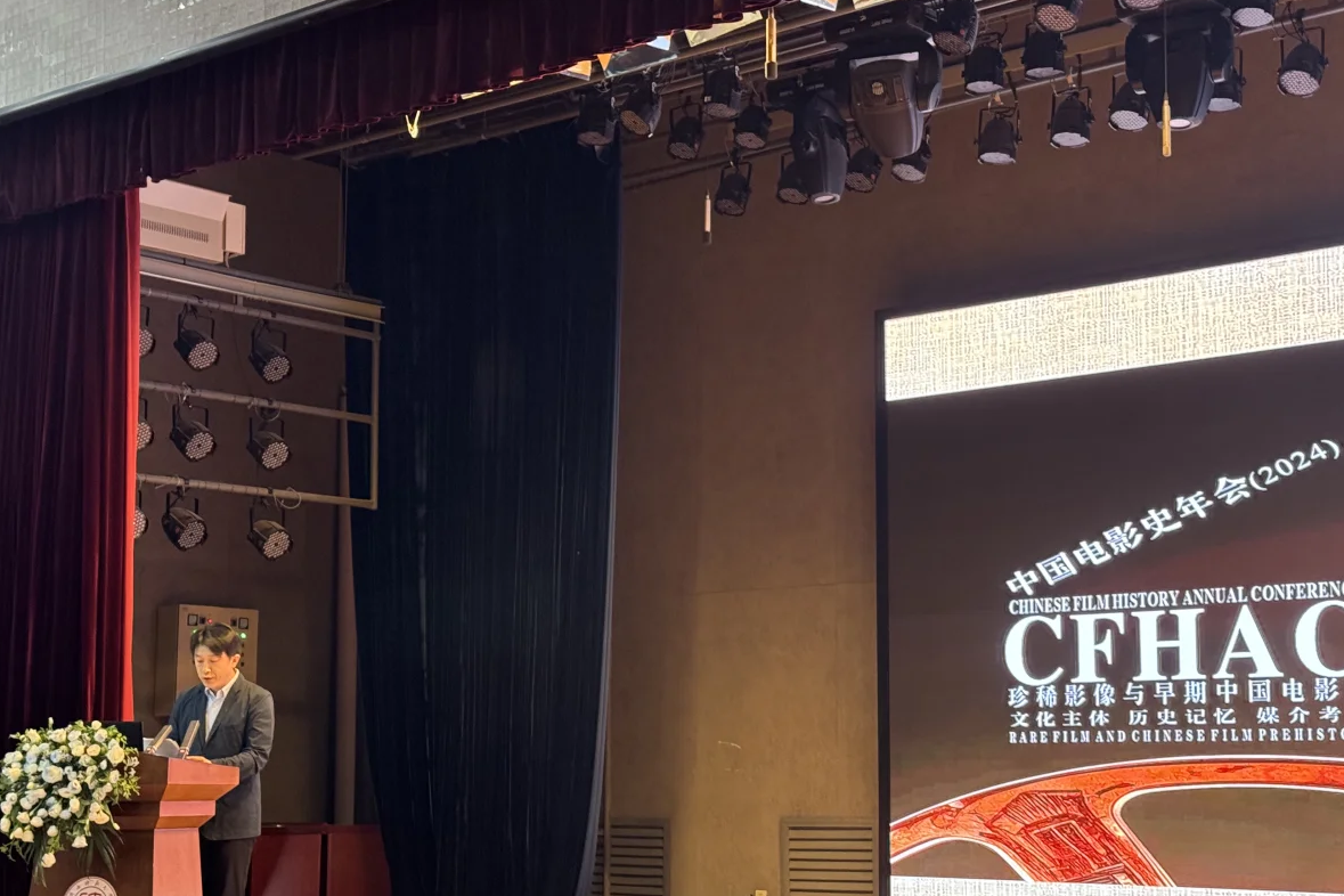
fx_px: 2277
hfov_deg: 32.9
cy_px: 475
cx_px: 709
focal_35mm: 61
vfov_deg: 22.3
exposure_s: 1/37
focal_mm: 6.76
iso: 500
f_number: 1.78
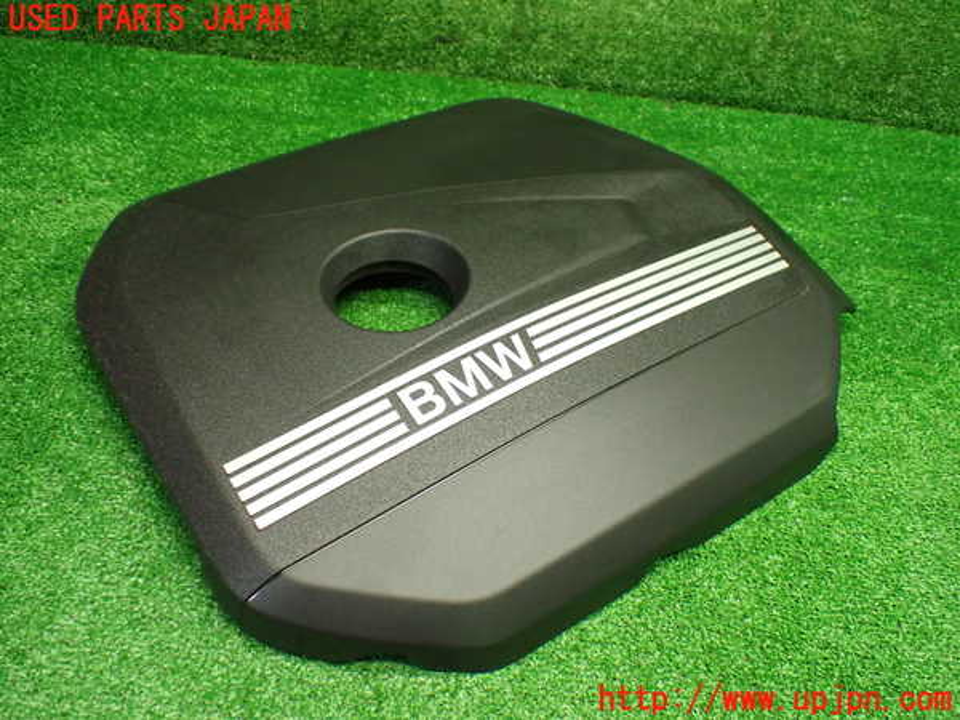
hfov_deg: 60.0
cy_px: 360
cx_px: 480
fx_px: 832
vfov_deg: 46.8
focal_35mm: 30
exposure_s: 1/125
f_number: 2.3
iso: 800
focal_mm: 5.4
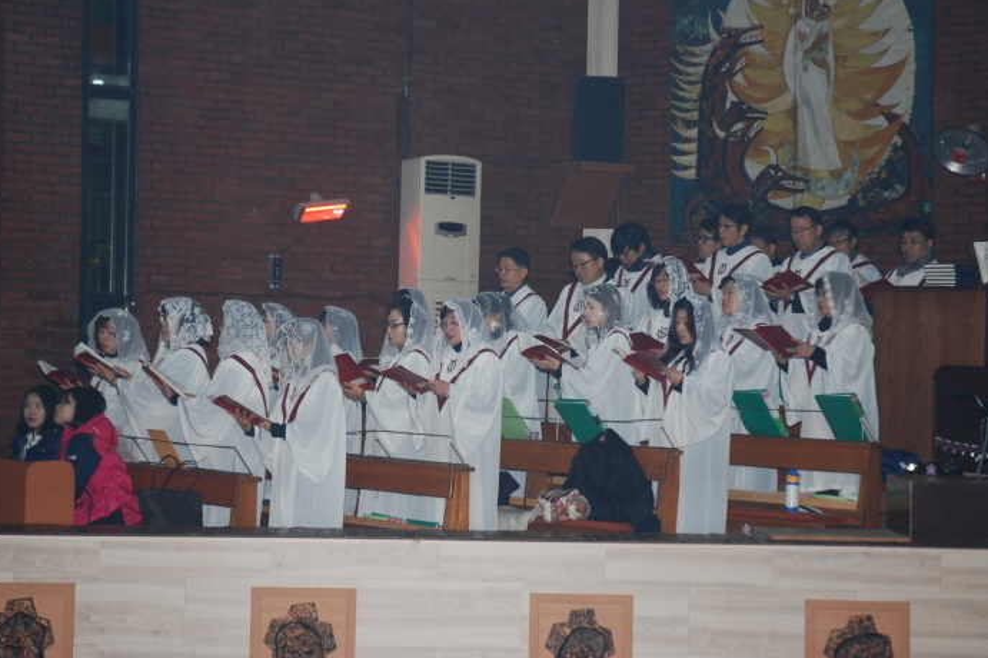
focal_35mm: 70
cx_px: 490
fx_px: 1920
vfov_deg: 19.4
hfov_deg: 28.9
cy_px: 329
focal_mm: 46
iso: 200
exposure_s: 1/60
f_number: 4.5
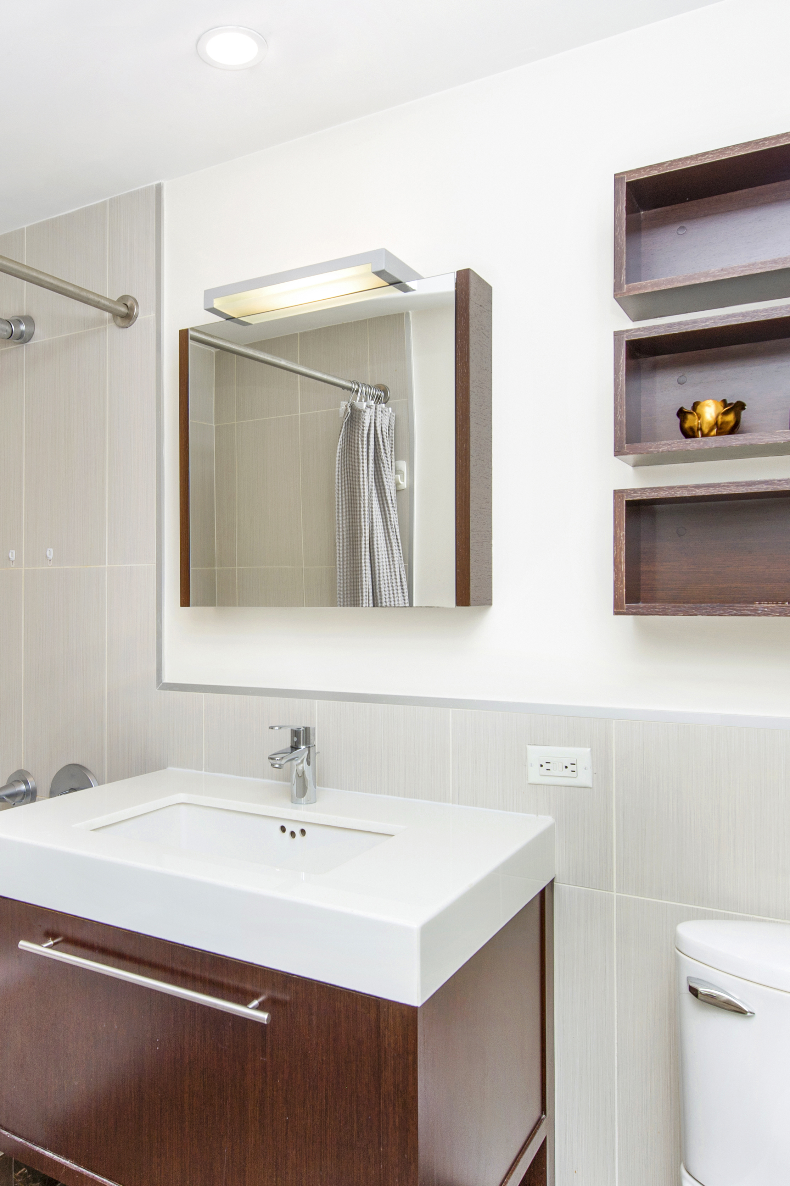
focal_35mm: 27
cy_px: 628
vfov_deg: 67.3
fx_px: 889
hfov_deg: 47.3
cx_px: 279
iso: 100
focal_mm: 15
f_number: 8
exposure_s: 1/30
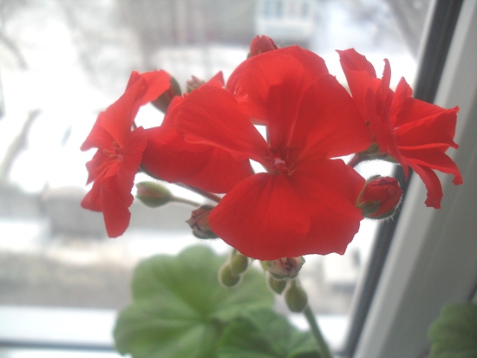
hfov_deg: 49.0
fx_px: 524
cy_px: 179
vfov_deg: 37.7
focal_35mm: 38
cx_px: 238
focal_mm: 6.3
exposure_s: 1/250
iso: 80
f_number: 2.8
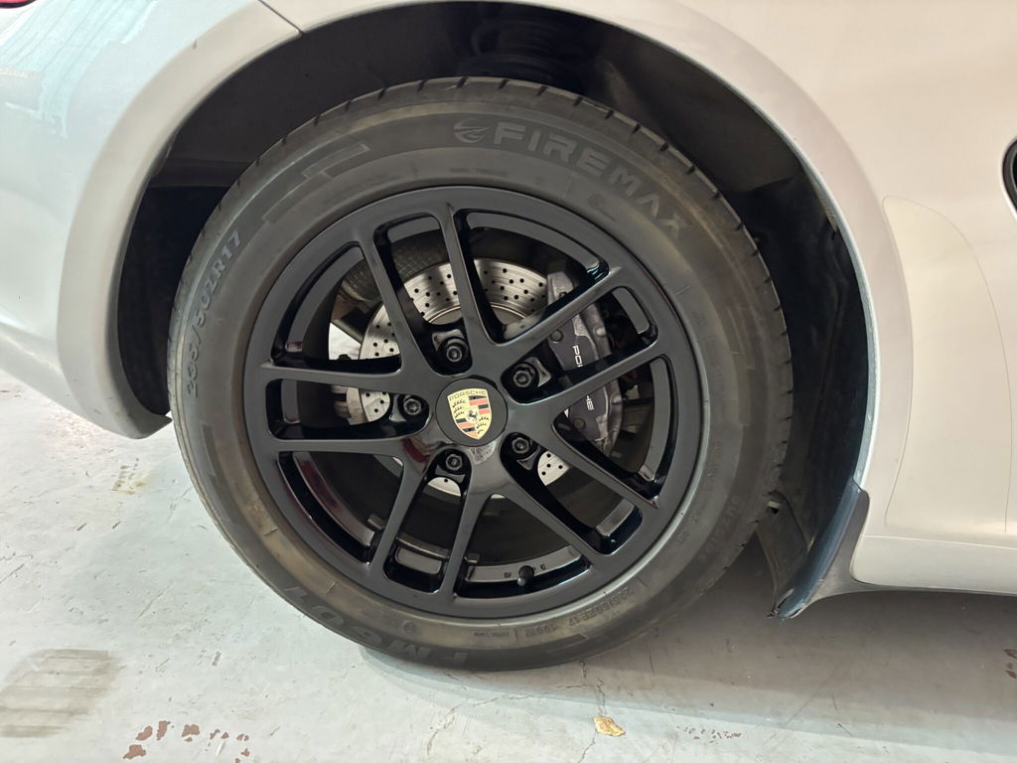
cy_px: 382
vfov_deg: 53.1
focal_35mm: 26
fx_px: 764
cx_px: 508
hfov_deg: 67.3
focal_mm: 5.96
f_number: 1.6
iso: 500
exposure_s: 1/33
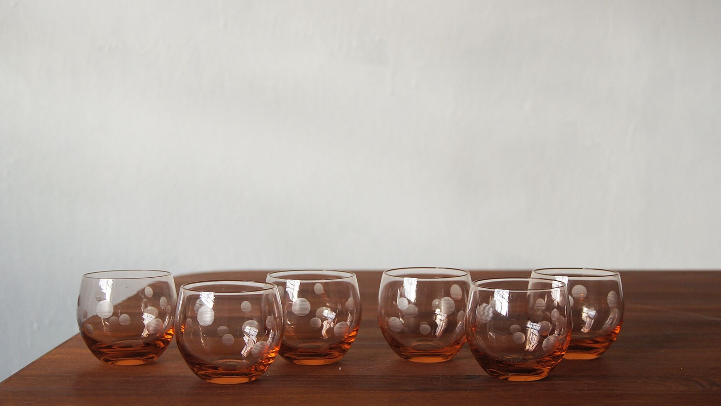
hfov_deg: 37.5
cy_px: 221
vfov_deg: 21.6
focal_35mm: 56
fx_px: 1062
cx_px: 363
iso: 400
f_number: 5.6
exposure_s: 1/160
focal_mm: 35
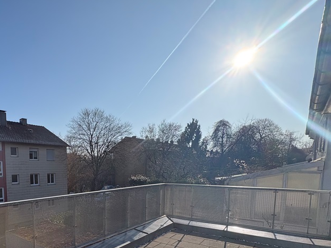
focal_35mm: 23
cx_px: 83
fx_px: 220
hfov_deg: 69.2
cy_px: 190
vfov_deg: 55.7
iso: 64
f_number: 2.2
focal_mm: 2.22
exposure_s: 1/1748
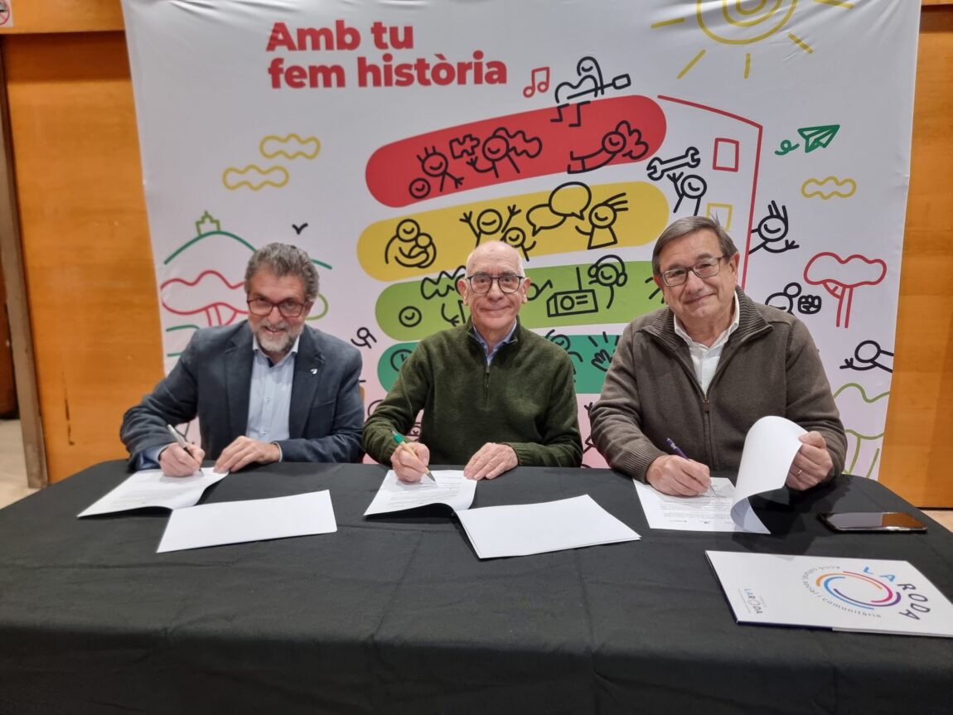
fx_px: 661
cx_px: 476
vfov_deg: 56.8
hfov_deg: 71.6
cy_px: 358
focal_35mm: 24
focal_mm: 6.7
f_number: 1.8
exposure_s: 1/50
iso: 250
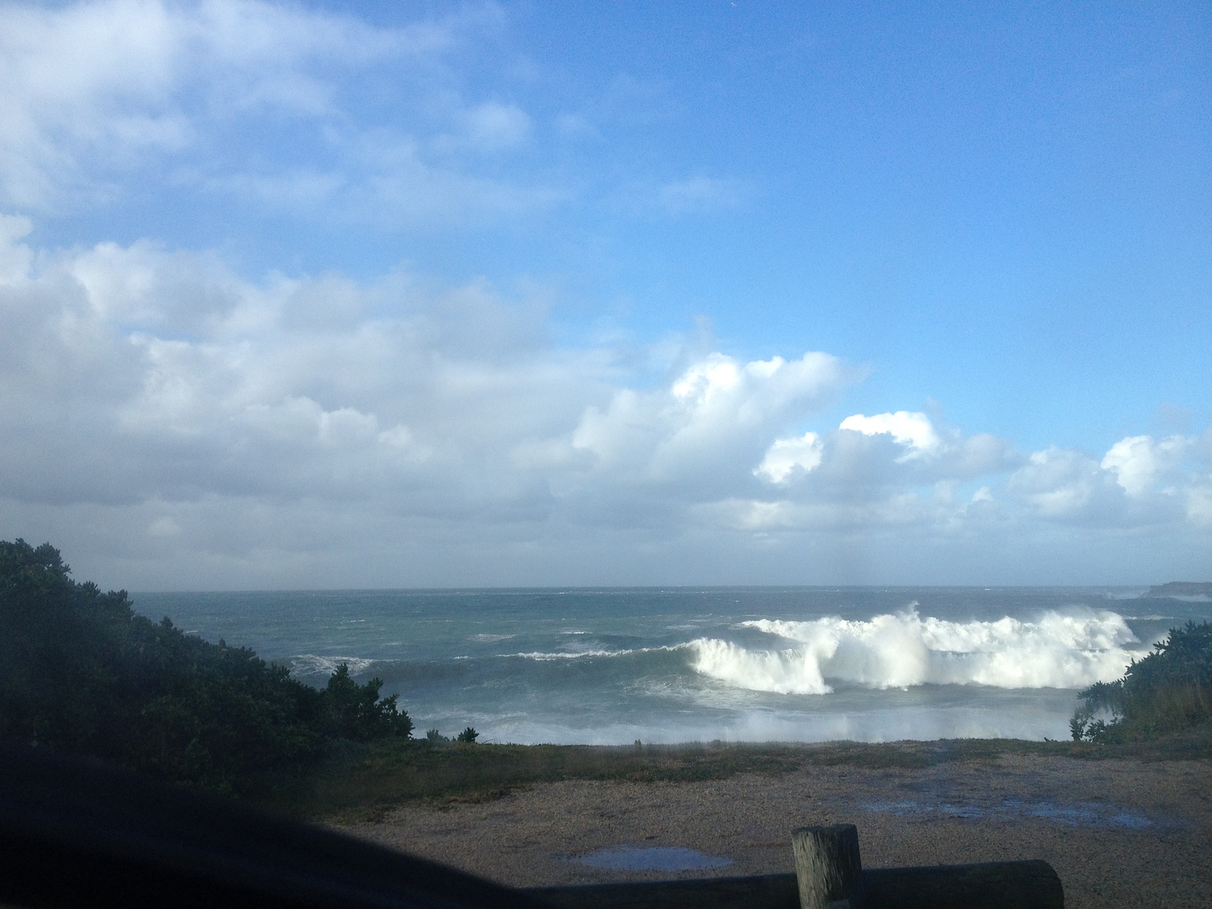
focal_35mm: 35
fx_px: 1225
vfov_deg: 40.7
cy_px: 454
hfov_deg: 52.6
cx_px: 606
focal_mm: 4.28
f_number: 2.4
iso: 64
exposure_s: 1/1004
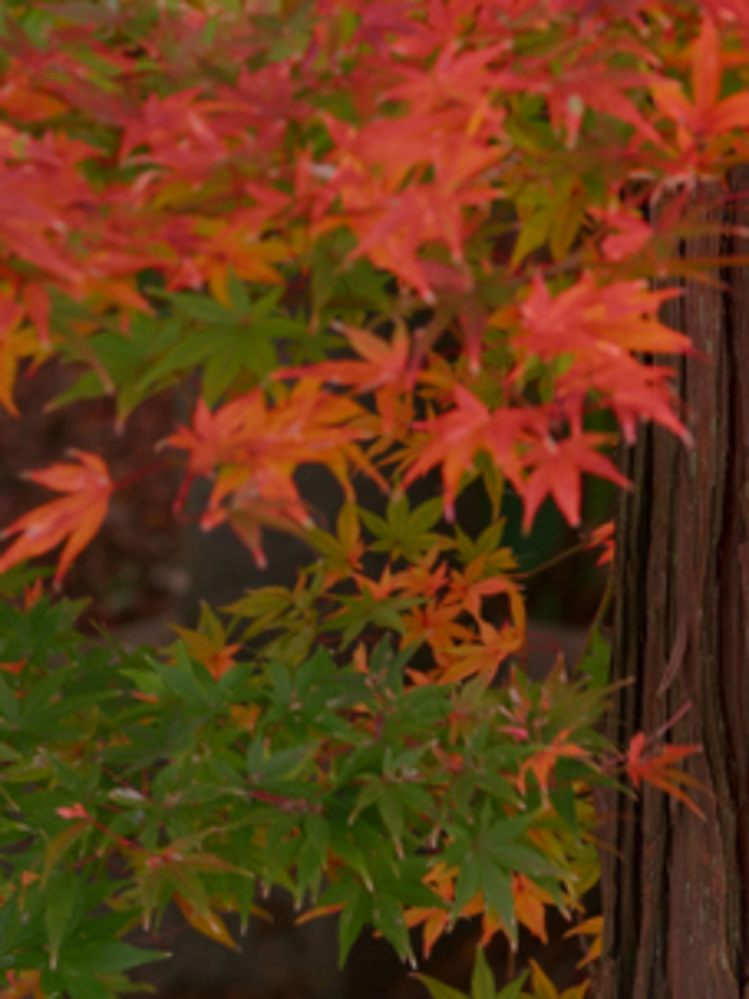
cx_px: 1021
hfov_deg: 2.3
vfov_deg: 3.0
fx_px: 18794
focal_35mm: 651
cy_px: -353
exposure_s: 1/8
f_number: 11
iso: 160
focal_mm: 200
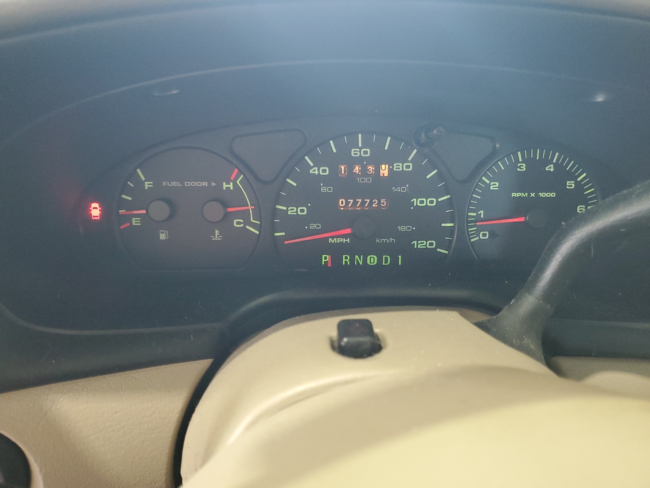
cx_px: 325
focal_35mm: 26
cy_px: 244
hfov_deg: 67.3
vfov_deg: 53.1
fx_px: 488
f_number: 1.5
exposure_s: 1/40
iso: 295
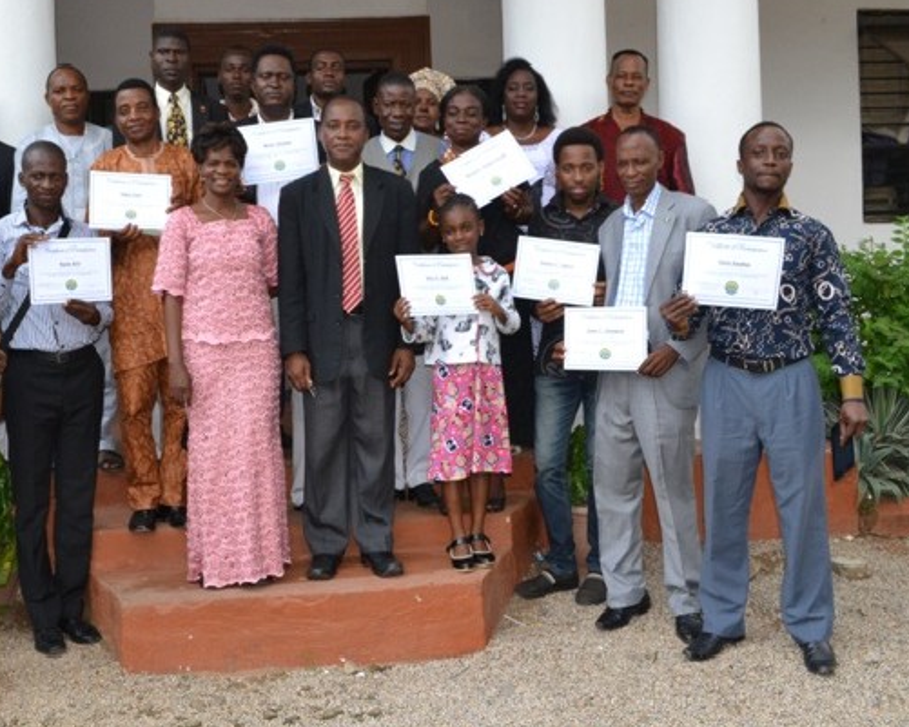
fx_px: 969
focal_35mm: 36
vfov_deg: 41.2
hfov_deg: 49.8
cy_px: 362
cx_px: 339
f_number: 11
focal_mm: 20
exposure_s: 1/200
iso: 800
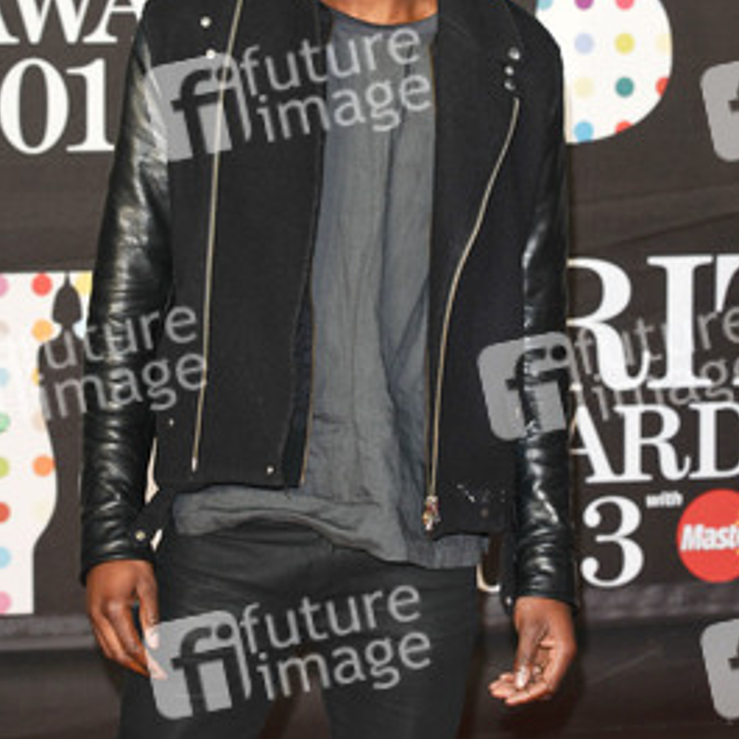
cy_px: 234
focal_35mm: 154
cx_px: 370
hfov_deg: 11.3
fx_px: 3720
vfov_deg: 11.3
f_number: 4.5
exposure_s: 1/200
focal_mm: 80
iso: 320
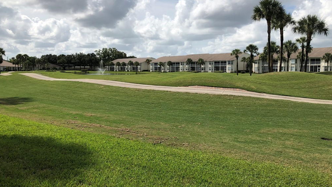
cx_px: 167
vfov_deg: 37.7
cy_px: 79
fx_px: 273
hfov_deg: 62.6
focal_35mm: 31
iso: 25
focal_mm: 3.99
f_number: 1.8
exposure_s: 1/4000
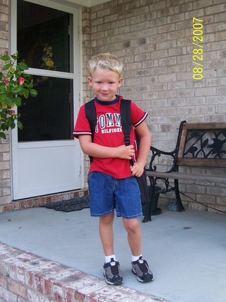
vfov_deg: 44.8
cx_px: 113
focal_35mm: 42
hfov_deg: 34.3
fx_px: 366
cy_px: 151
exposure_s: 1/60
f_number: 2.8
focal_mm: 7.2
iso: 80
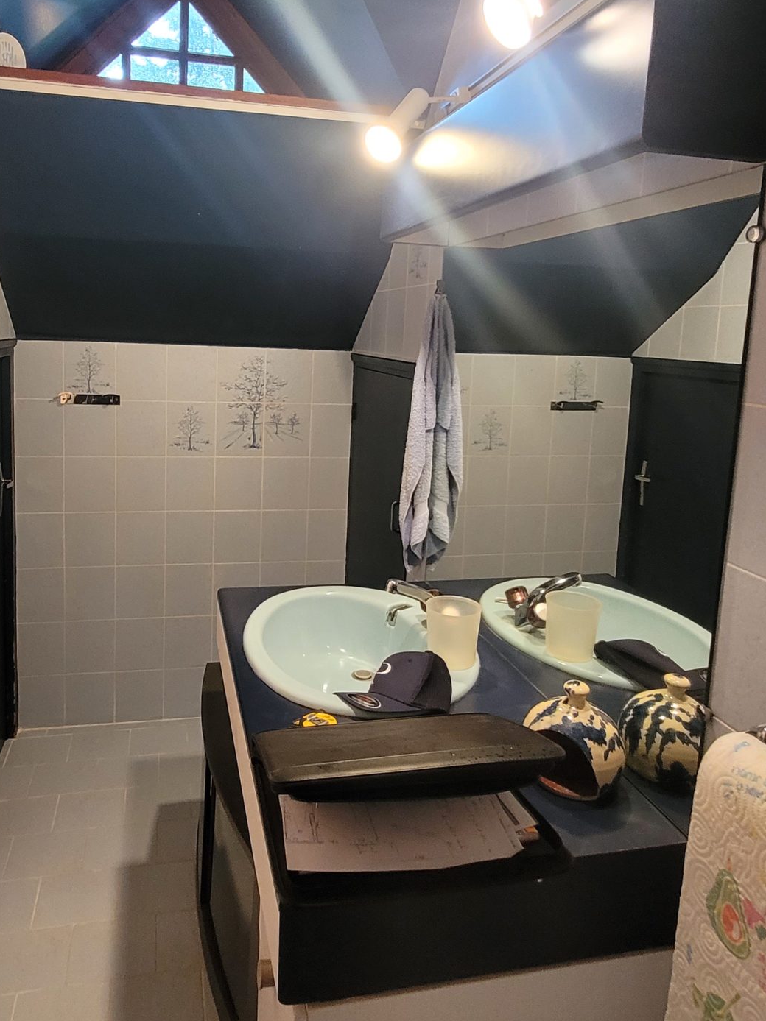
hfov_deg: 56.5
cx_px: 320
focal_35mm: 24
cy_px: 422
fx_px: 708
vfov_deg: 71.0
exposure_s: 1/50
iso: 250
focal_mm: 1.74
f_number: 2.2
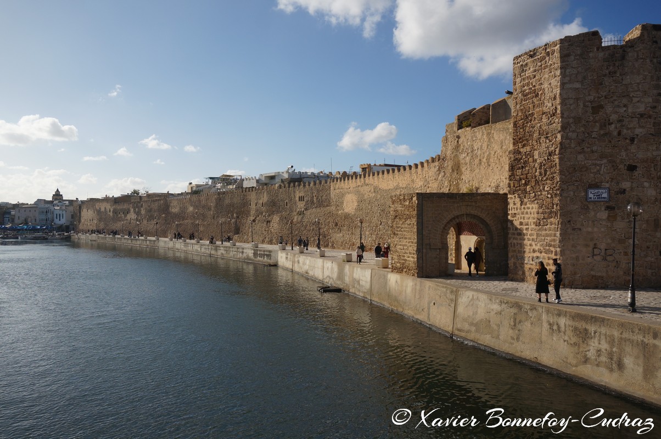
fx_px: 523
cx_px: 330
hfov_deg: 64.6
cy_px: 220
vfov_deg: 45.6
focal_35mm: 28
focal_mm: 19
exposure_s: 1/800
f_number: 6.3
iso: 100
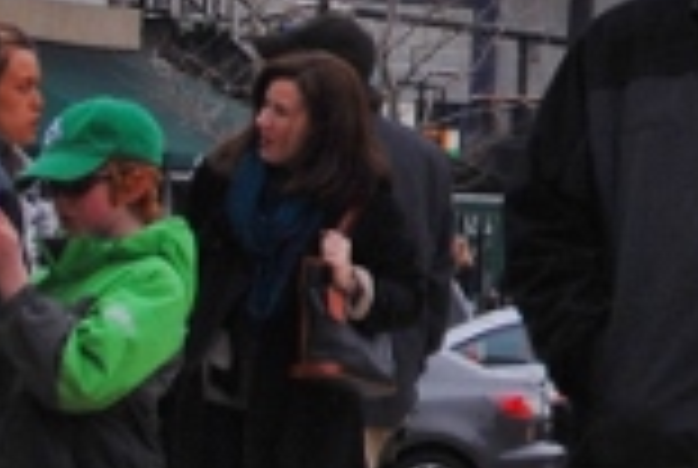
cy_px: -310
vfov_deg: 3.2
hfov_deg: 4.7
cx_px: 1549
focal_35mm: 427
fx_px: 8287
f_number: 8
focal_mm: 55
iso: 200
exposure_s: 1/250
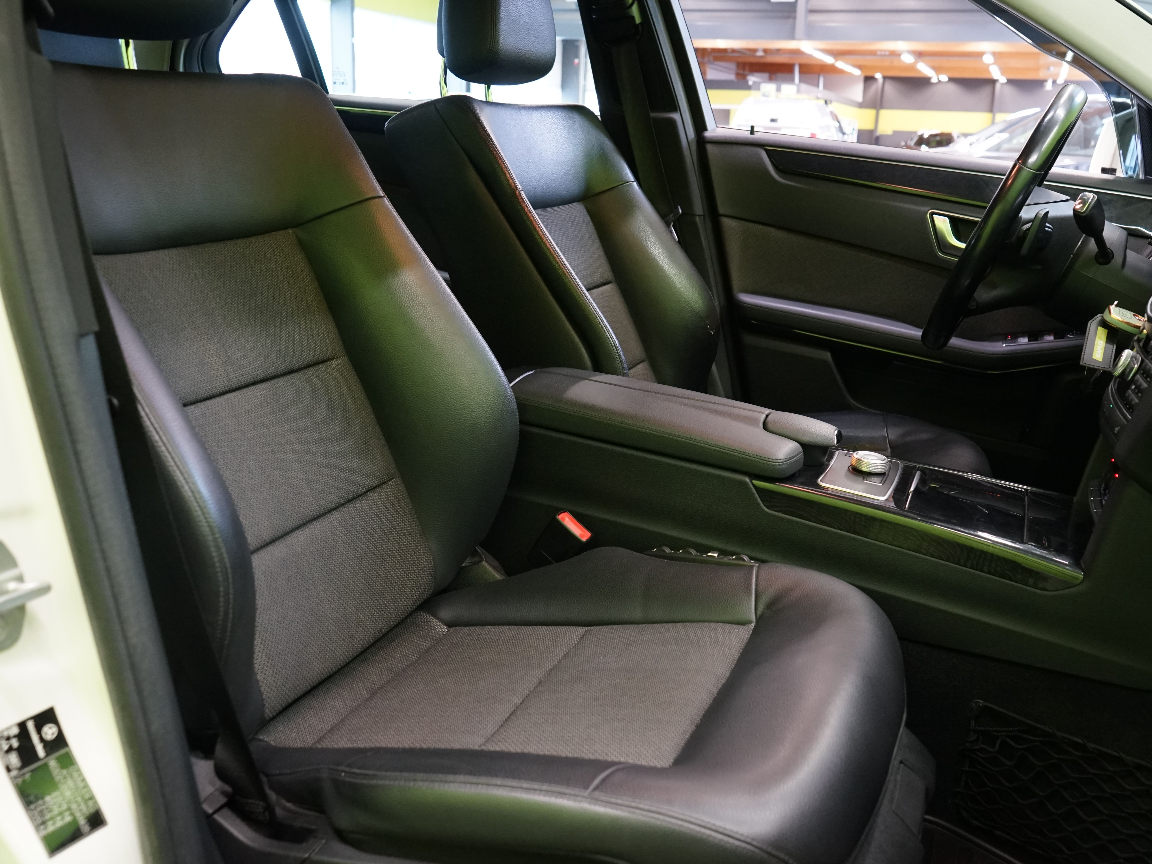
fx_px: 1065
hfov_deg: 56.8
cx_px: 615
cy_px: 436
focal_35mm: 32
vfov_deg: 44.2
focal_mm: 29
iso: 2500
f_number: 5.6
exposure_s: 1/25
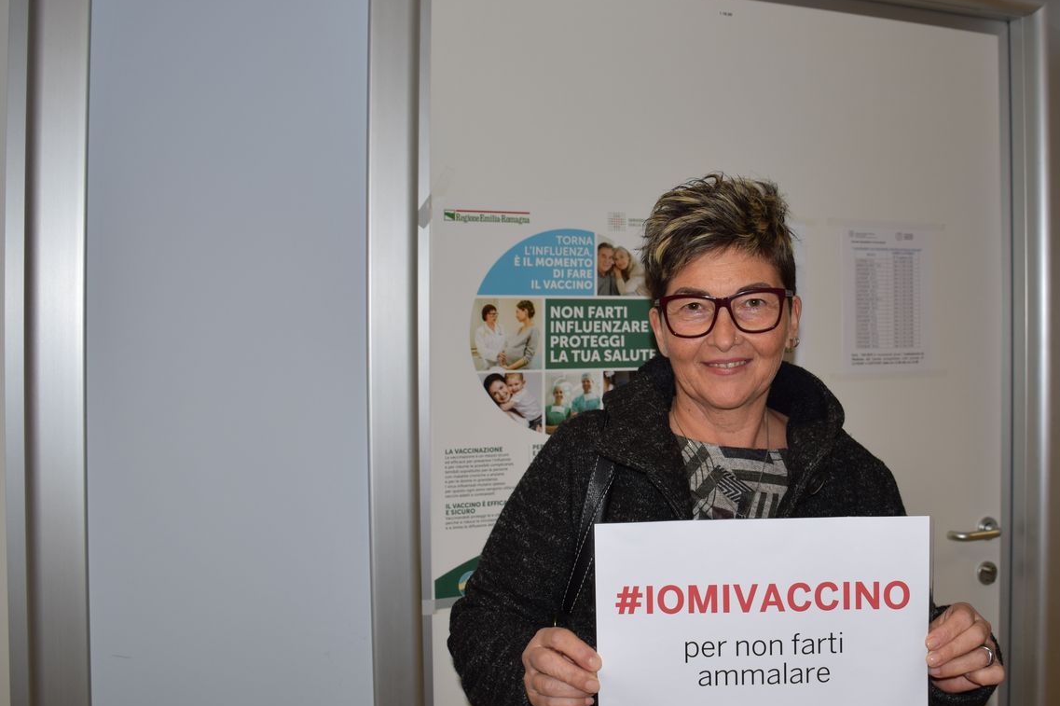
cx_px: 701
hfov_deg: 49.9
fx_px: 1118
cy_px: 312
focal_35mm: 38
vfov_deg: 35.0
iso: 100
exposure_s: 1/60
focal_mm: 18
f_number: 3.5
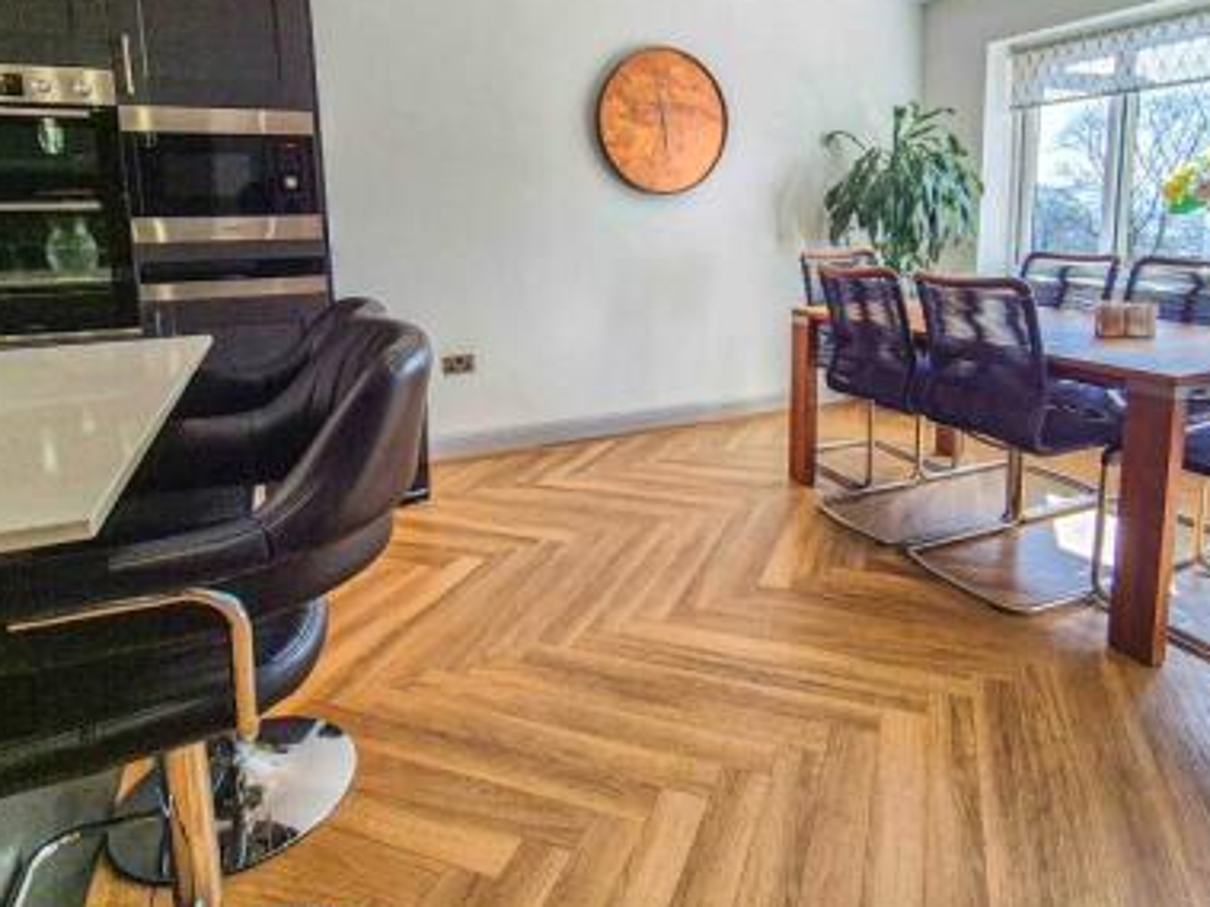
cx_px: 656
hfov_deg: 81.6
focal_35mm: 20
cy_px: 318
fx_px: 699
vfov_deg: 64.6
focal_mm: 2.2
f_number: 2.2
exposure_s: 1/233
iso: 50
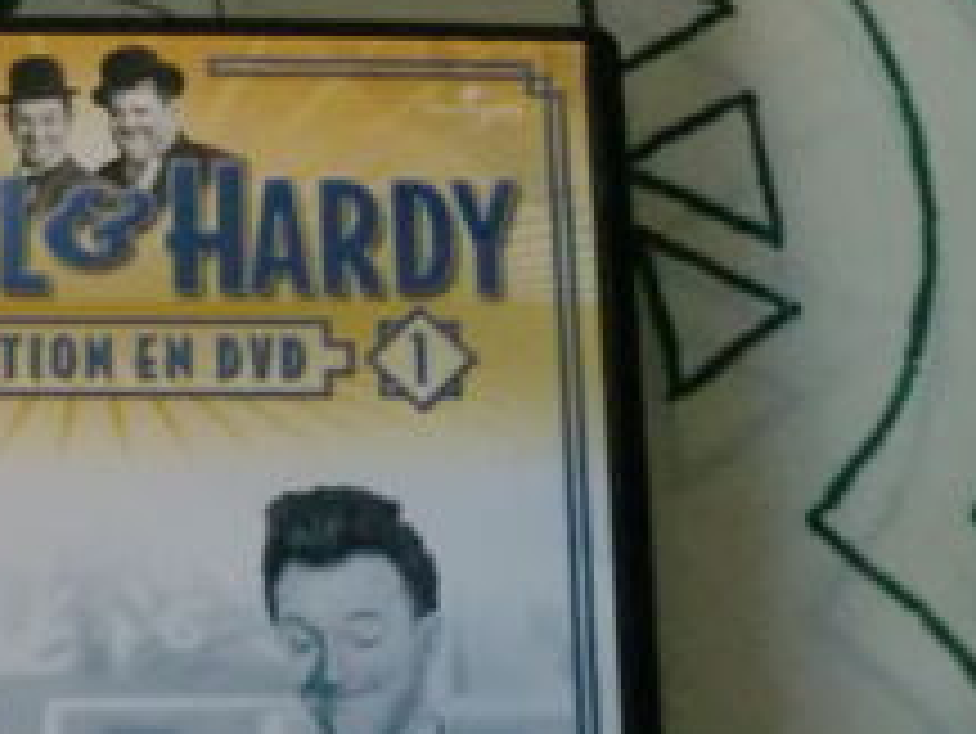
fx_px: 2624
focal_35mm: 93
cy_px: 671
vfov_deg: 15.7
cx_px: 157
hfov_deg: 20.8
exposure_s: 1/60
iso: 1000
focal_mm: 7.7
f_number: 3.4
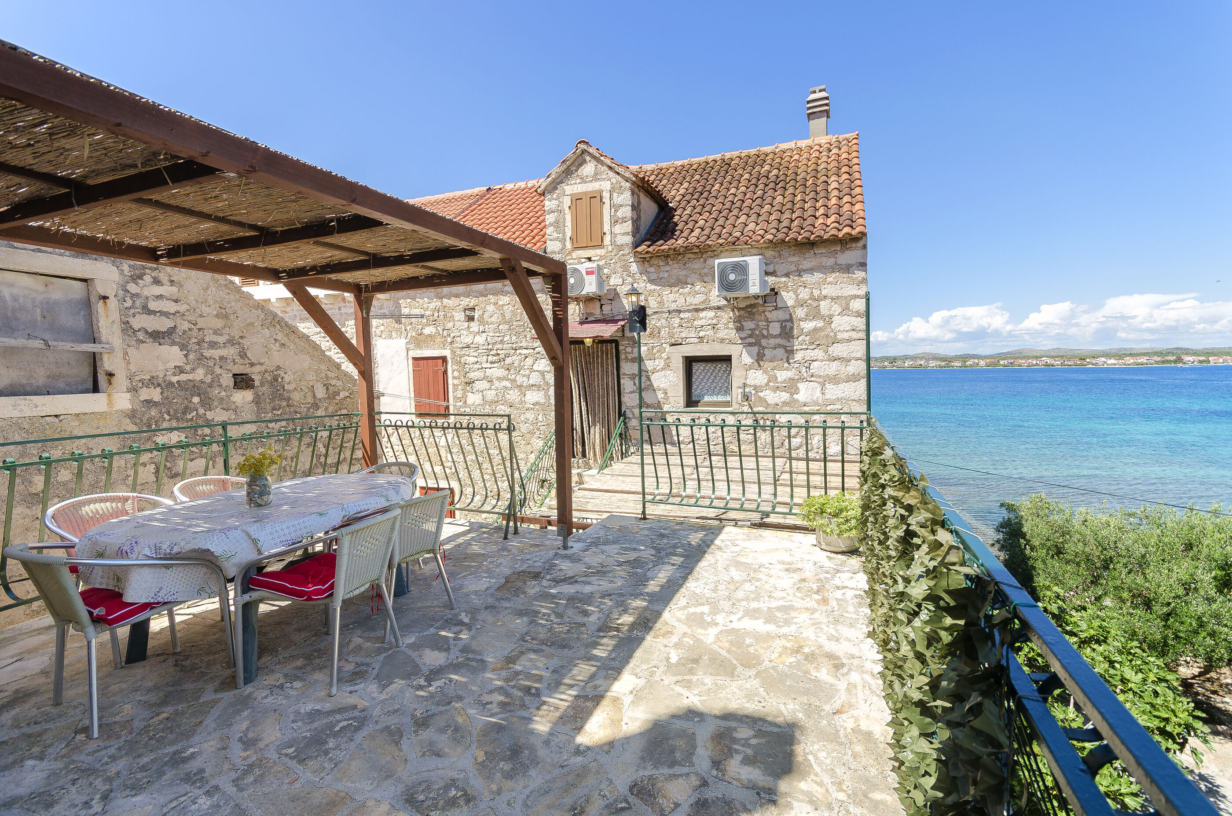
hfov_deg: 100.5
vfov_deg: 77.1
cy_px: 408
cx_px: 616
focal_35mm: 15
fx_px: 512
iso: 100
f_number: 7.1
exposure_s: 1/200
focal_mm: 10
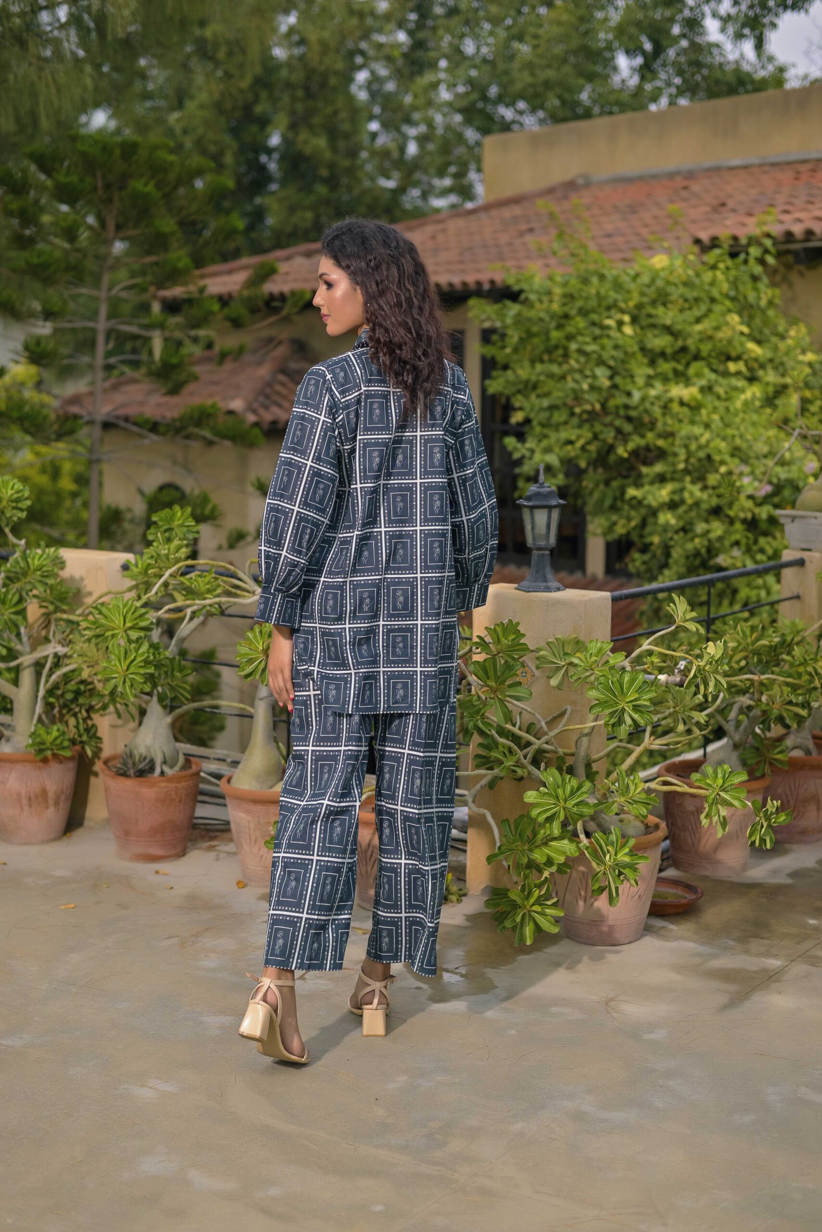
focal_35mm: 50
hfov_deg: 27.0
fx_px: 1711
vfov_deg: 39.6
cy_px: 616
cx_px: 411
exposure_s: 1/500
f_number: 2.8
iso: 100
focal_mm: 50
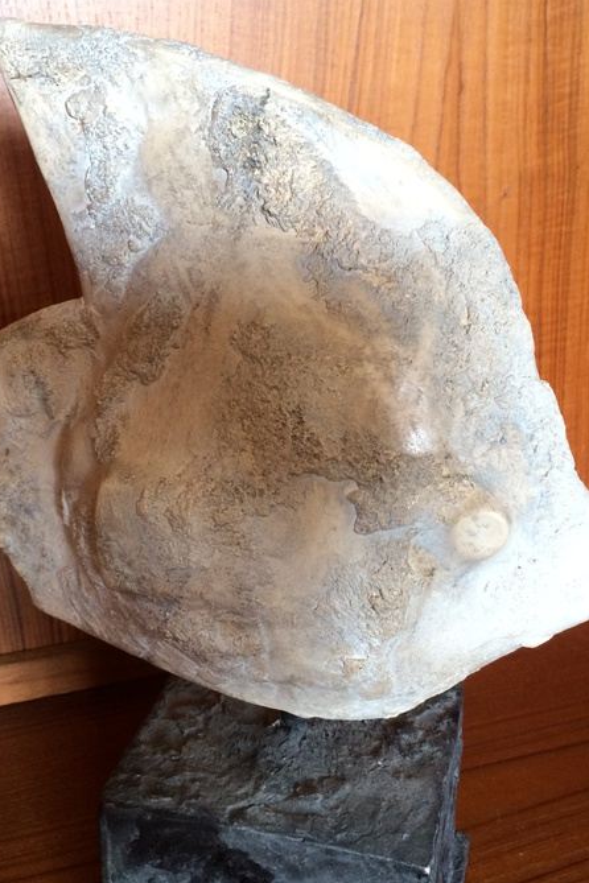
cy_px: 442
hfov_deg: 31.9
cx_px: 298
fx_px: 1031
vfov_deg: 46.4
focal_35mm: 42
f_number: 2.2
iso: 64
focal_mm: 4.12
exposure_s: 1/30
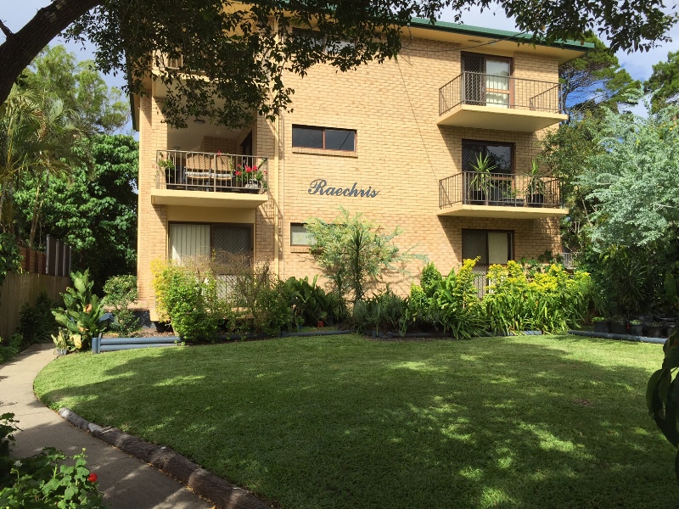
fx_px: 569
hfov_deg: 61.7
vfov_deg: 48.2
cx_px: 340
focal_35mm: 29
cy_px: 254
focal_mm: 4.15
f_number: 2.2
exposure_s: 1/2198
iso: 32
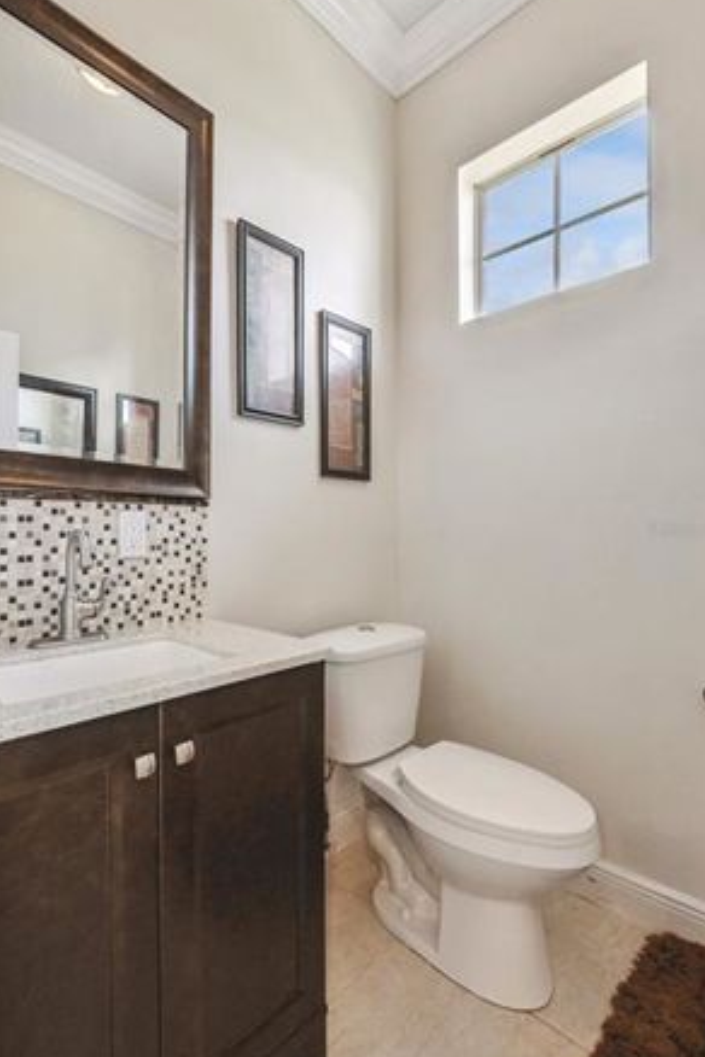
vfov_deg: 93.3
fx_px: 499
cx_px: 292
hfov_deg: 69.9
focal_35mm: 17
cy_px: 528
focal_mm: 14
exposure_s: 1/50
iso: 200
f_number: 9
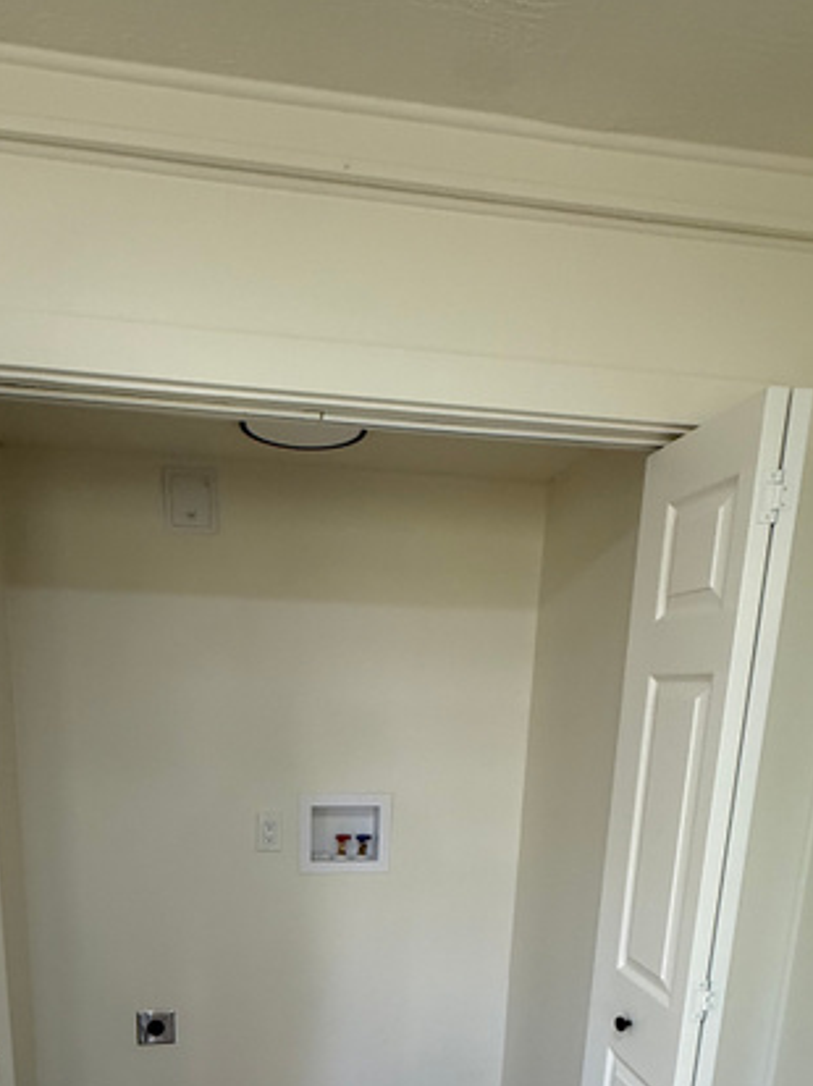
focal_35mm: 26
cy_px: 892
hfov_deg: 52.8
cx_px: 341
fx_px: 815
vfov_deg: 61.0
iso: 200
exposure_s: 1/120
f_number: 2.2
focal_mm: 2.22
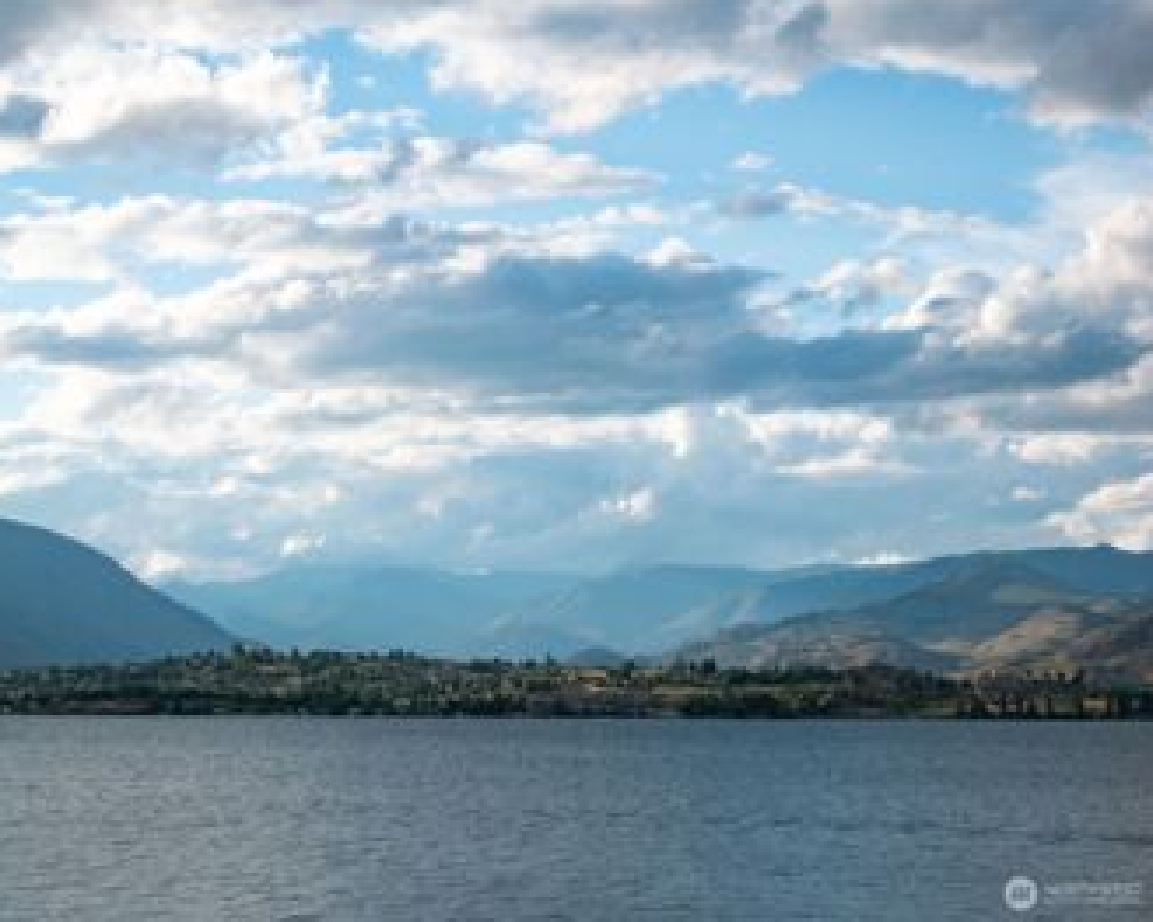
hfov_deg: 26.4
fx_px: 2456
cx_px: 466
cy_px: 465
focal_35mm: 72
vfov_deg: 21.3
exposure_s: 1/640
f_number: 5.6
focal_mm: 42
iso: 100
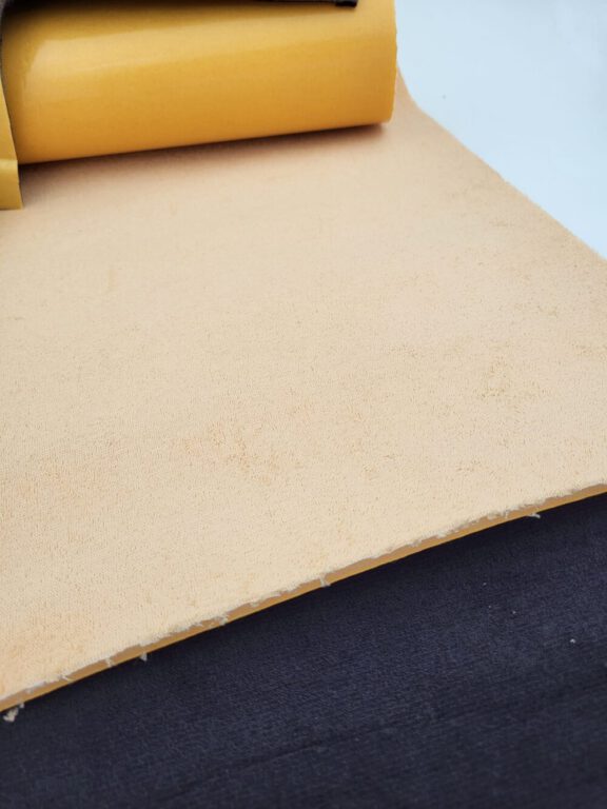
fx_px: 608
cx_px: 304
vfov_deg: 67.3
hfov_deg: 53.1
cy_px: 404
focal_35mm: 26
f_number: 1.8
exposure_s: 1/225
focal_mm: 5.4
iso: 40
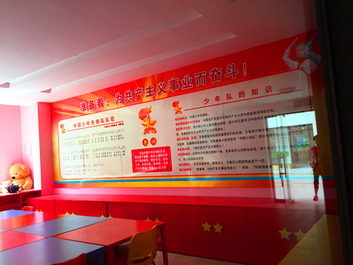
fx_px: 296
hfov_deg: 61.7
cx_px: 176
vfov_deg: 48.2
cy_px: 132
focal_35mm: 29
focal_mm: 4.15
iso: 32
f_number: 2.2
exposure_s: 1/60
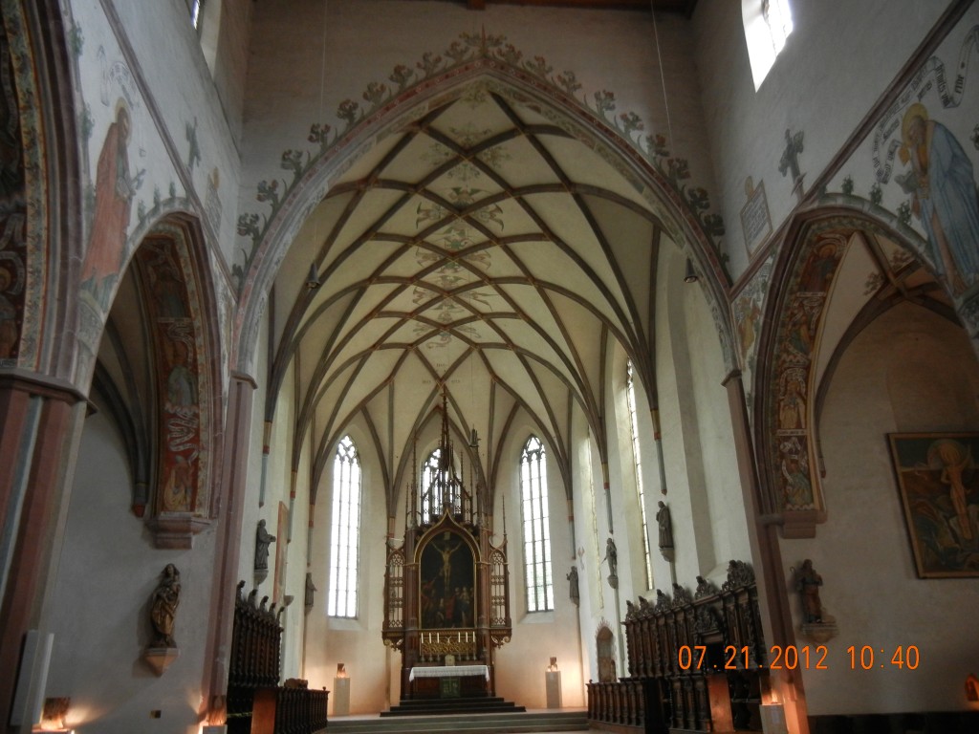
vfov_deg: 46.8
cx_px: 490
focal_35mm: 30
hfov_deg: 60.0
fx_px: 848
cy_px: 367
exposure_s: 1/21
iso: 400
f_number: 3.5
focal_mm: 5.4
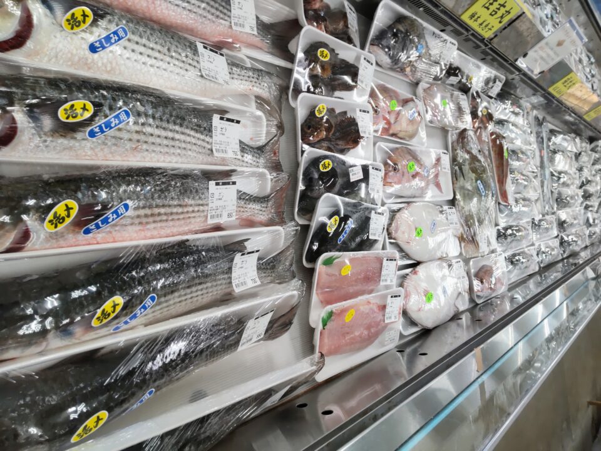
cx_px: 300
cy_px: 226
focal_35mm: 24
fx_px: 417
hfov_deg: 71.6
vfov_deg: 56.8
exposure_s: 1/50
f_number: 2
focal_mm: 3.43
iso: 105
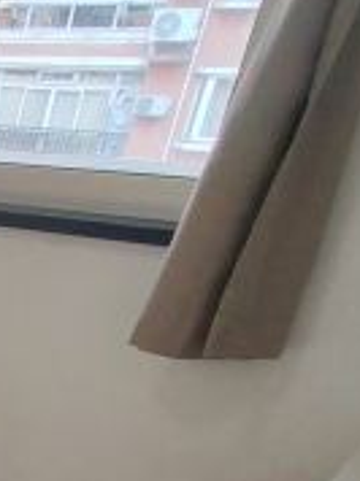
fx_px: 1001
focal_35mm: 72
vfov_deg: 24.5
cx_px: -512
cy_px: 576
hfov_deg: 14.0
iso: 80
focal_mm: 1.96
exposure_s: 1/100
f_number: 2.2
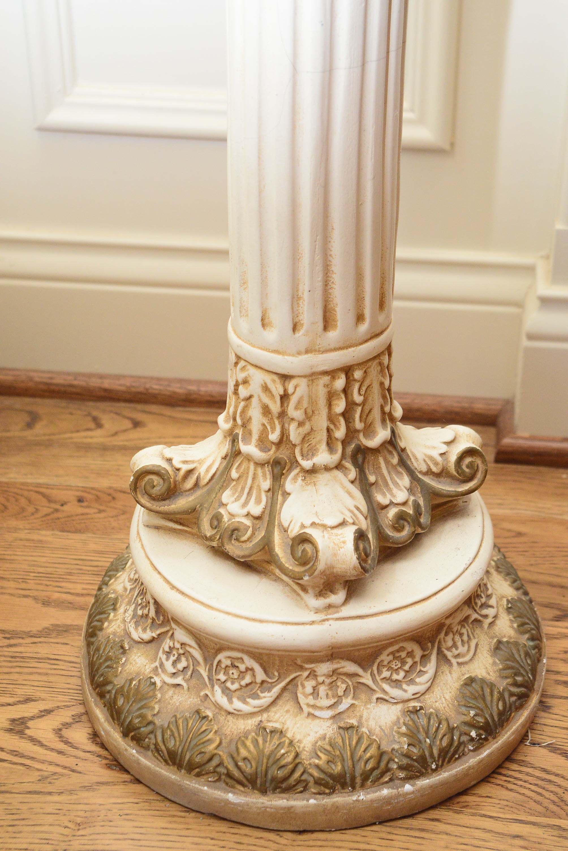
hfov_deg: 19.5
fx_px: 1655
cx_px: 284
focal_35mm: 70
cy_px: 426
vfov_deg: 28.8
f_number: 10
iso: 4000
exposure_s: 1/160
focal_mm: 70
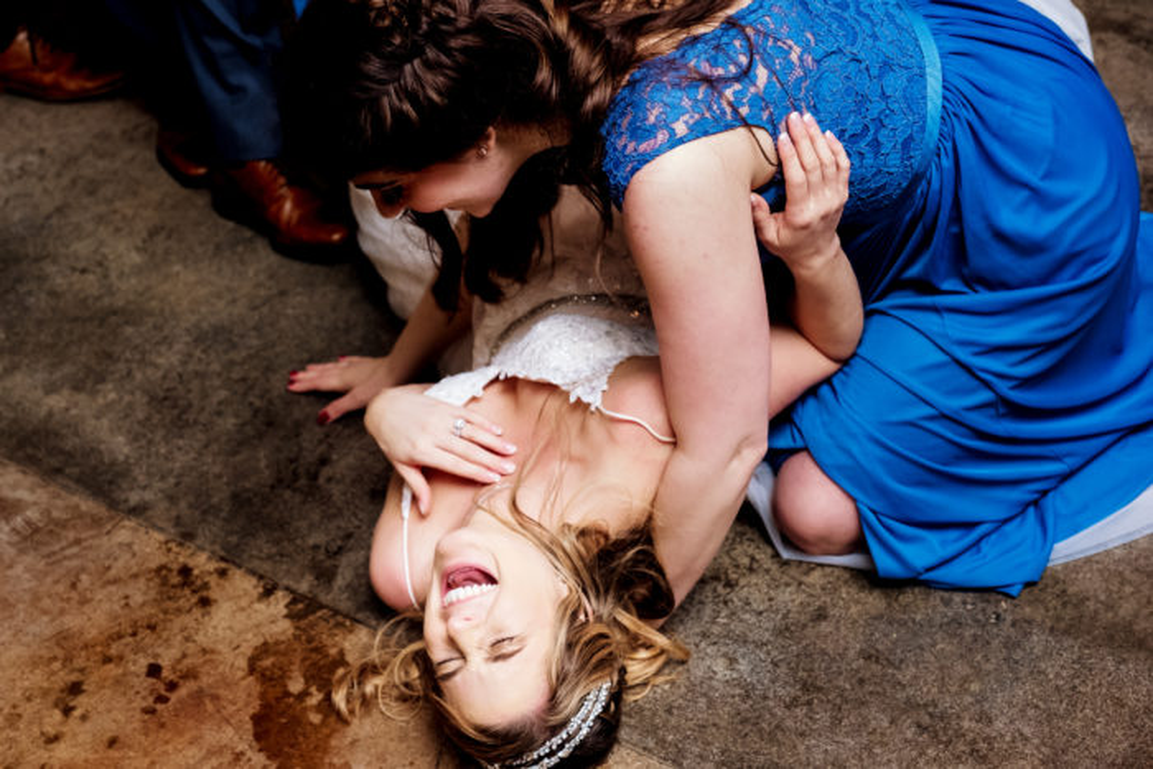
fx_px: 1858
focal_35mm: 58
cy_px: 384
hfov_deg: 34.5
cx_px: 576
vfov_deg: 23.4
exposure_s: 1/125
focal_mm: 38.8
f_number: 2.8
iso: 3200
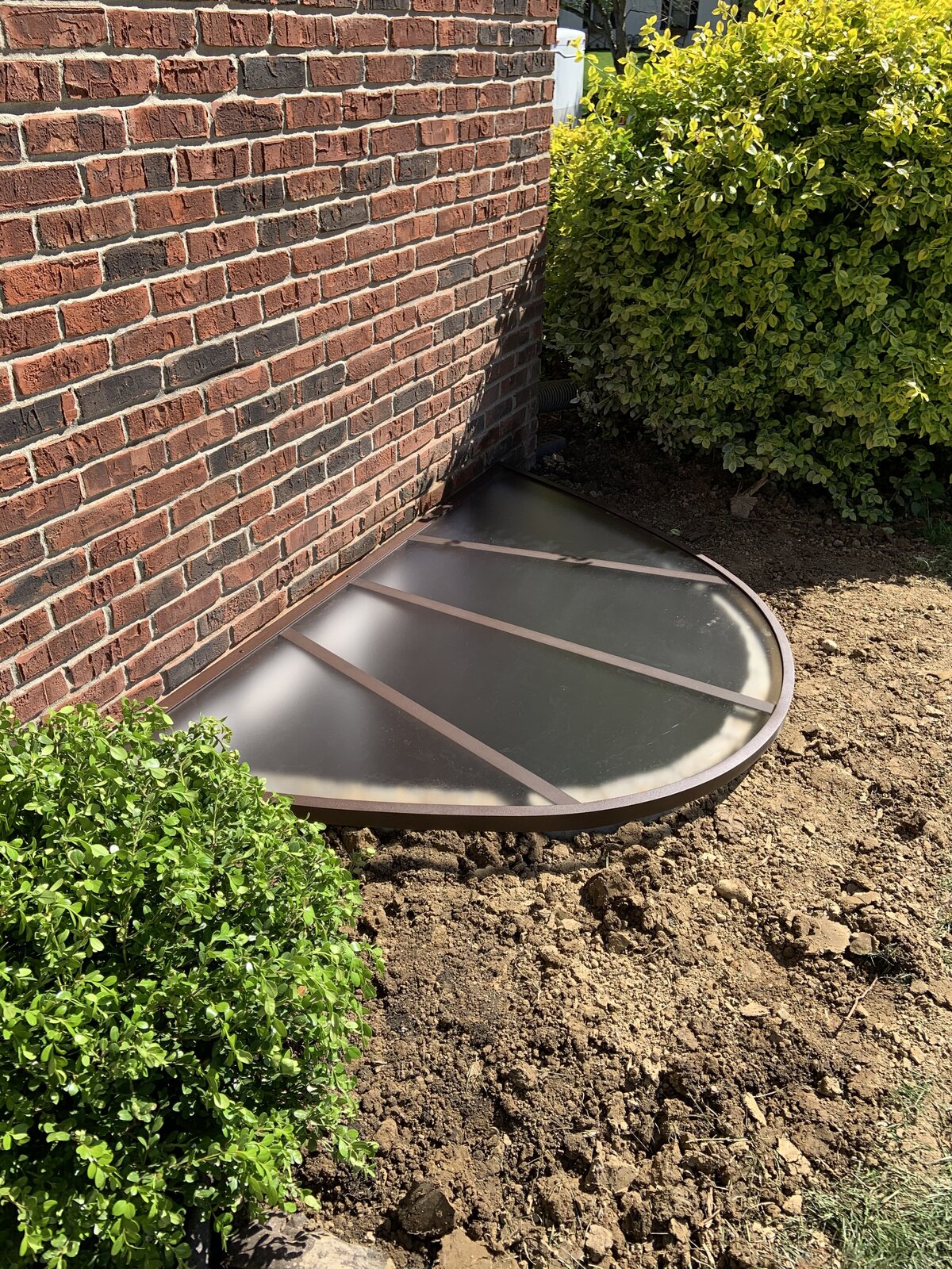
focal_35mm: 26
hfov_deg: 53.1
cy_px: 634
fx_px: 953
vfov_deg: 67.3
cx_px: 476
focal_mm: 4.25
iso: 25
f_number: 1.8
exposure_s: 1/911
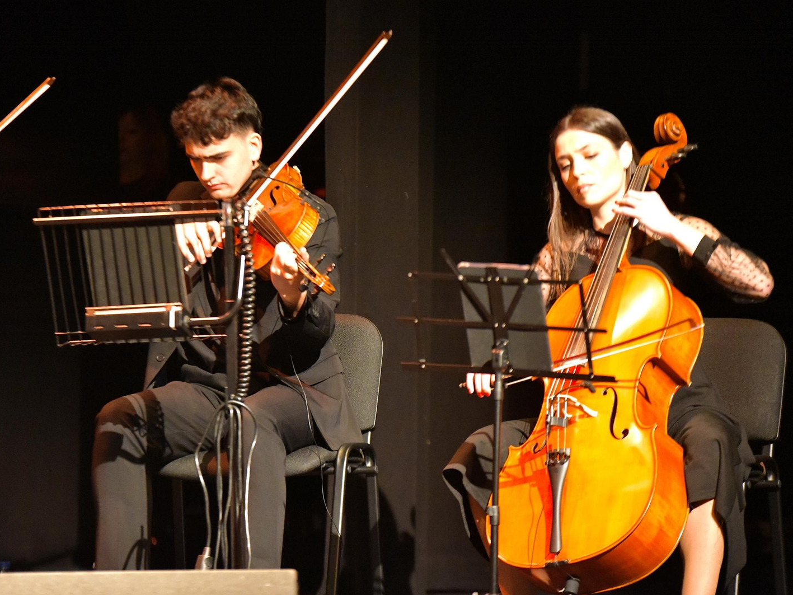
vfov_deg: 7.8
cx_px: 392
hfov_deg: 10.4
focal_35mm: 190
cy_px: 298
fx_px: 4353
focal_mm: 175
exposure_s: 1/100
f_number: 2.8
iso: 12800
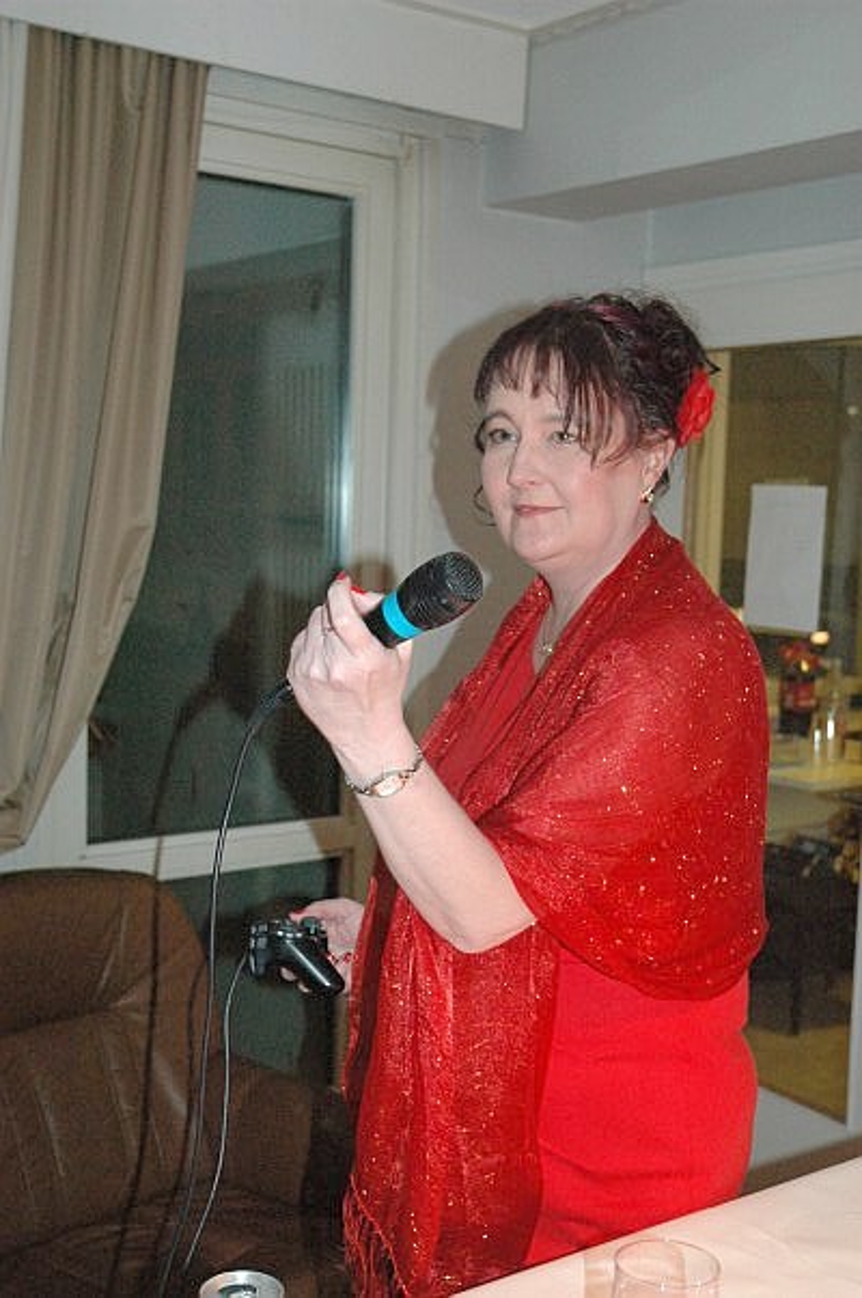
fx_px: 1674
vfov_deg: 42.4
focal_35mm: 46
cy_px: 649
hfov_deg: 28.9
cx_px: 431
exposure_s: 1/60
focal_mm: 31
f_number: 5
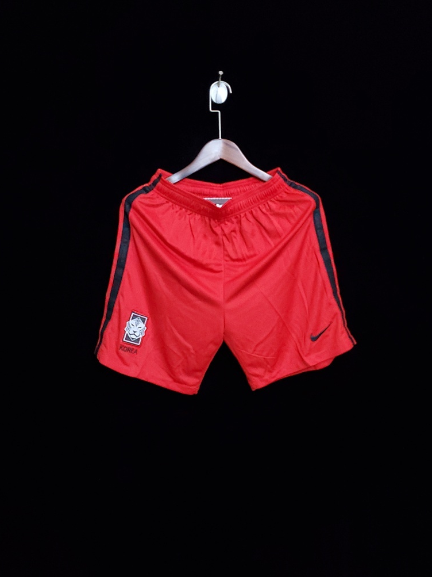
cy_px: 282
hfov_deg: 49.7
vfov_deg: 63.4
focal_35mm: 28
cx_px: 218
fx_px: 466
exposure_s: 1/60
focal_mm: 4.3
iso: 500
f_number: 1.5
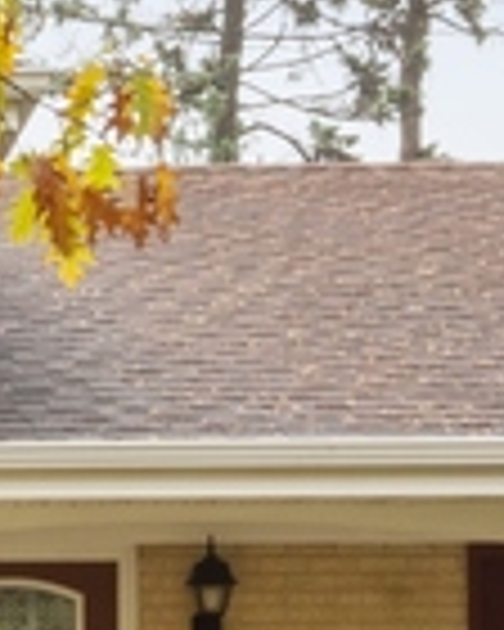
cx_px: -529
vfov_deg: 10.4
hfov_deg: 8.0
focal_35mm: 184
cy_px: 639
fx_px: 3431
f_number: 22
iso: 100
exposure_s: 1/6
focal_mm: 17
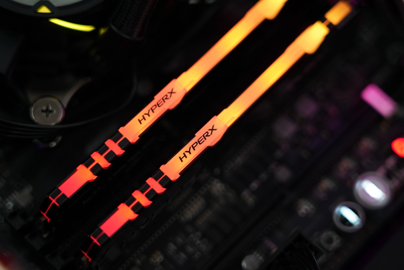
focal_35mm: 105
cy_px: 135
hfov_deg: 19.5
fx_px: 1178
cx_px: 202
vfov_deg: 13.0
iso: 1000
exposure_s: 1/100
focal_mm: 105
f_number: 4
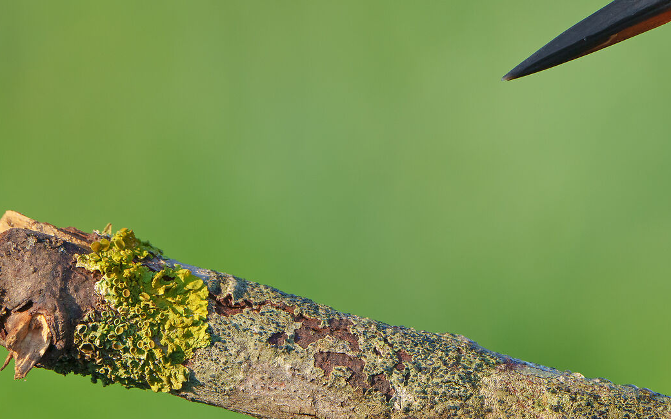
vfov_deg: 0.9
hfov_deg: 1.5
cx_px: 704
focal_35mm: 1411
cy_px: 211
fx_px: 25803
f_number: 10
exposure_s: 1/320
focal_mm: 600
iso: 500
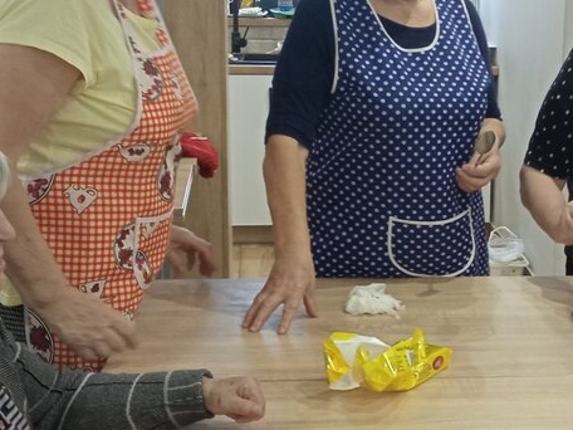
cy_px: 205
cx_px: 435
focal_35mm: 71
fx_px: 1175
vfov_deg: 20.7
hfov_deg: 27.0
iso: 369
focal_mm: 3.79
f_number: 2.2
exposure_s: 1/25
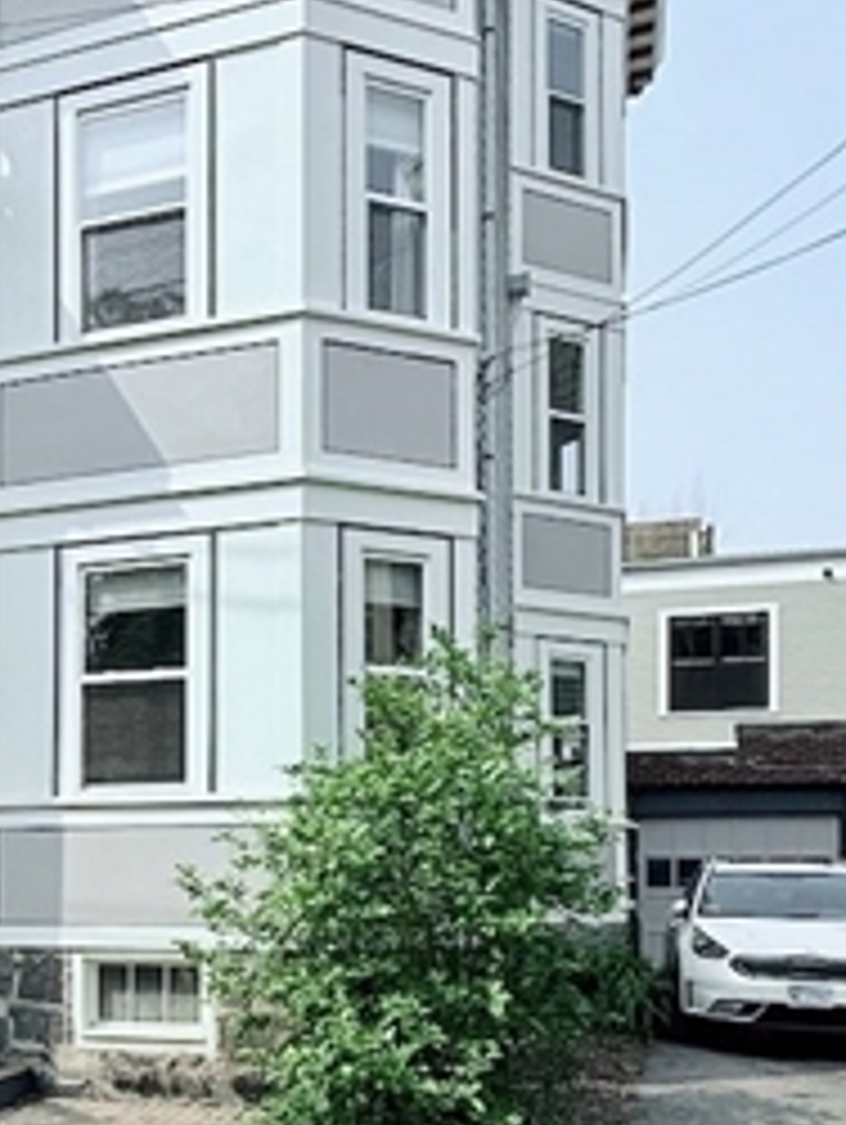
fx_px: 1399
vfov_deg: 42.0
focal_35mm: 43
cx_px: 58
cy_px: 886
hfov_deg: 31.8
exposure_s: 1/1745
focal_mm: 2.22
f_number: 2.2
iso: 50
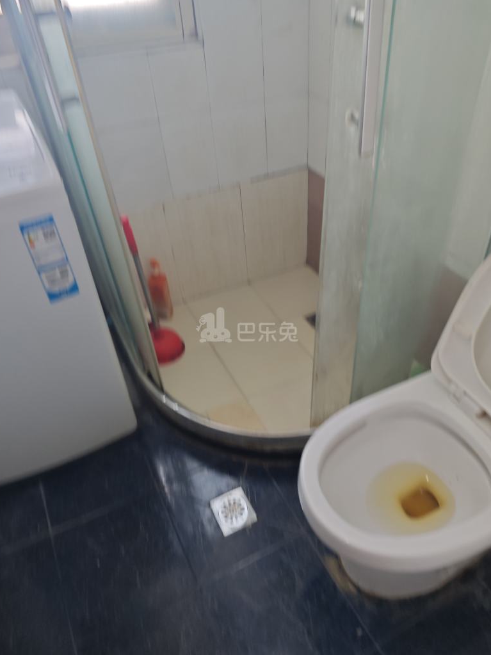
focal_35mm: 24
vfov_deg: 71.6
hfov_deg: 56.8
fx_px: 454
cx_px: 247
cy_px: 326
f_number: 1.6
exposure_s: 1/100
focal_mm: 6.55
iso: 64
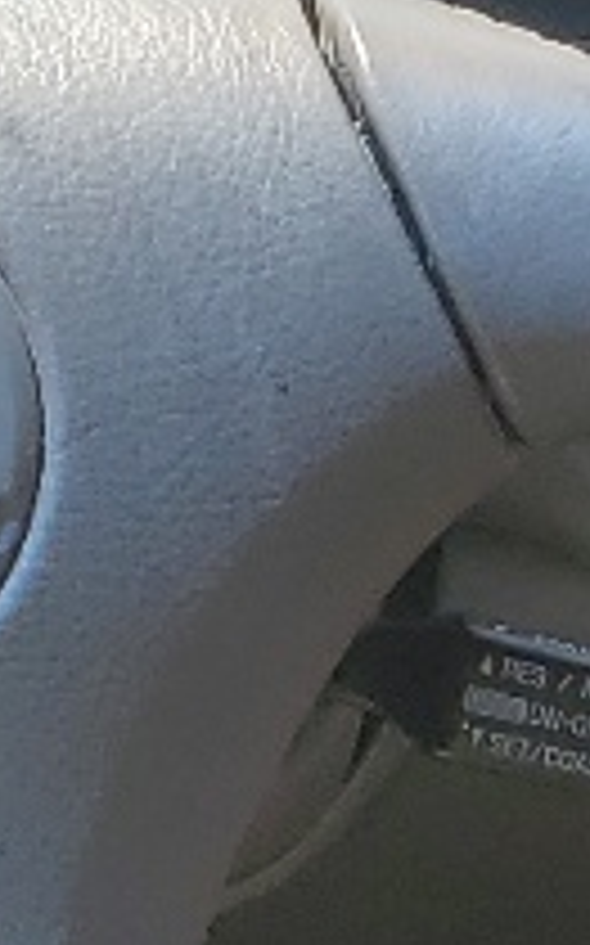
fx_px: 5410
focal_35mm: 210
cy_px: 1400
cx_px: 1572
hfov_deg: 5.9
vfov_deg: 9.7
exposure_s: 1/625
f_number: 1.5
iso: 50
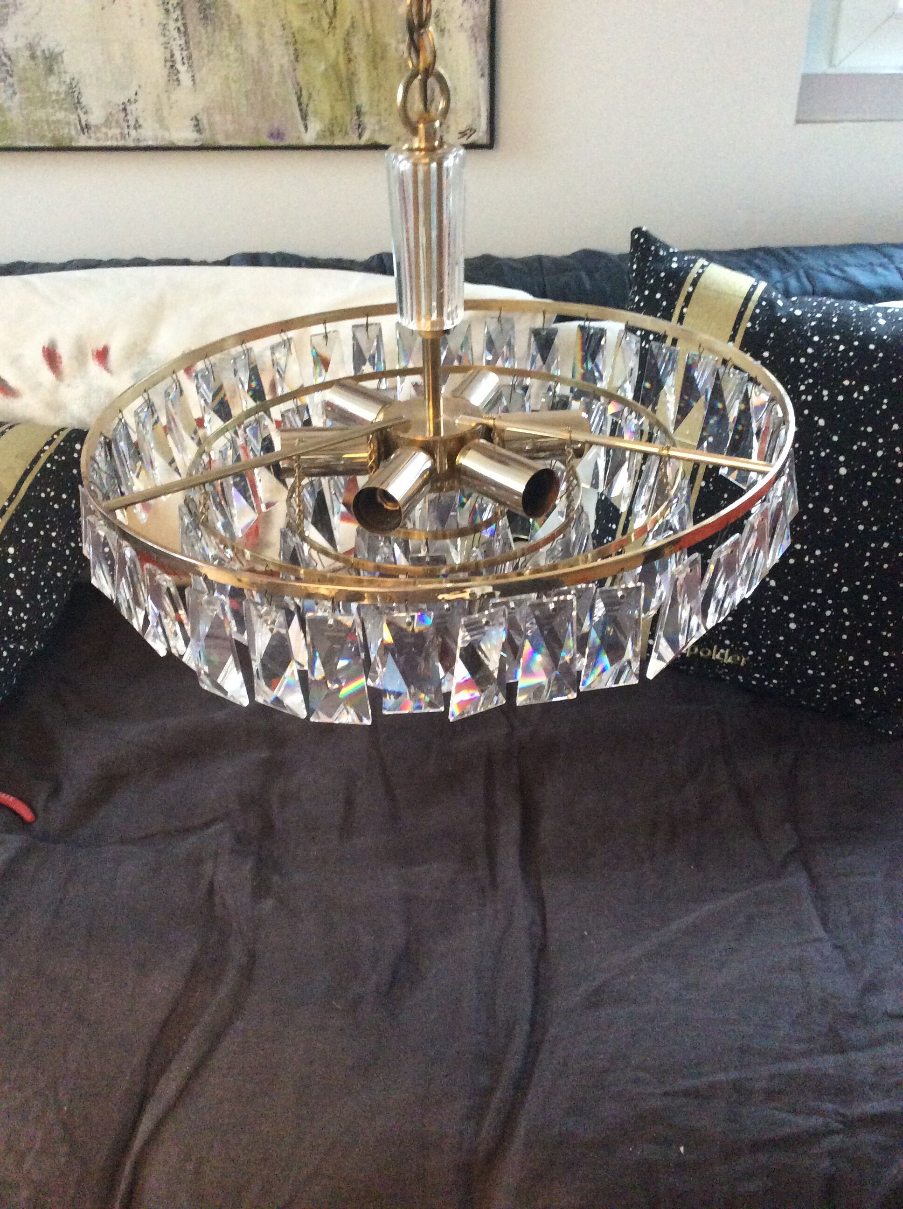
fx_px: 1116
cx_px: 452
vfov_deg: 56.9
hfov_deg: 44.1
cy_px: 604
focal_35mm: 32
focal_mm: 3.3
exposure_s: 1/25
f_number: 2.4
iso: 320
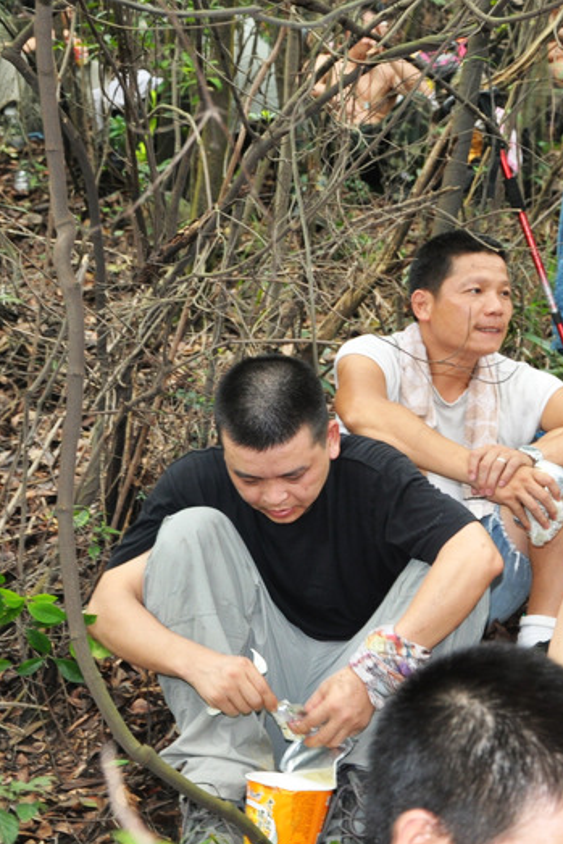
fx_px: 2039
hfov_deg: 15.6
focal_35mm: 87
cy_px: 427
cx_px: 497
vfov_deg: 23.4
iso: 800
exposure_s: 1/30
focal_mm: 38
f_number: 4.5
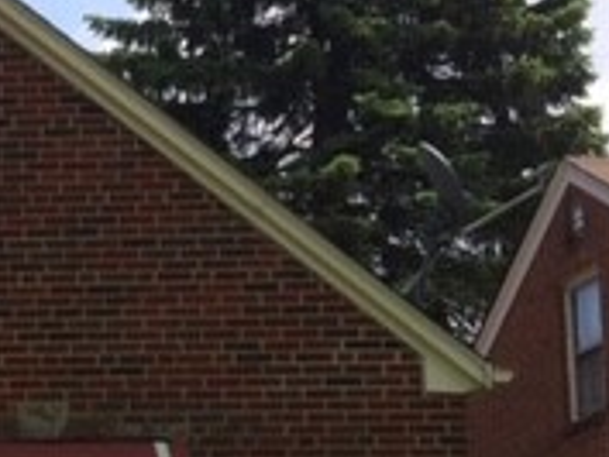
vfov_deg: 13.9
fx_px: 1849
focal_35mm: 105
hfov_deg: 16.4
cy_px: 464
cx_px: -399
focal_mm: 4.15
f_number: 2.2
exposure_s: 1/1953
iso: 32
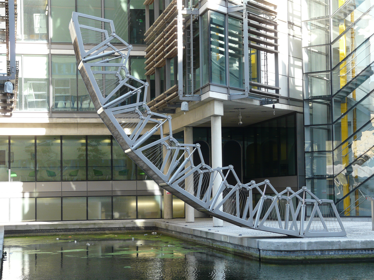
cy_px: 140
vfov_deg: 18.7
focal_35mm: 79
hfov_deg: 24.7
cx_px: 187
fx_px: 854
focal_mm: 12.9
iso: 100
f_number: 3.2
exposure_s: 1/60
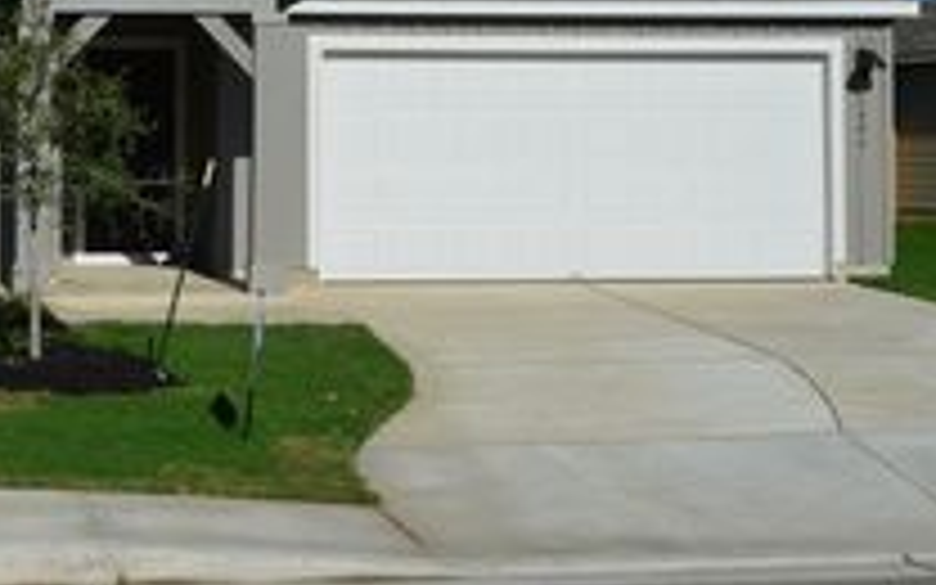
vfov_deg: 14.7
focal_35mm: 88
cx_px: 238
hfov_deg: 23.3
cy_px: 38
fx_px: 2245
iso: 200
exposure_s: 1/500
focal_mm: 24
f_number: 11
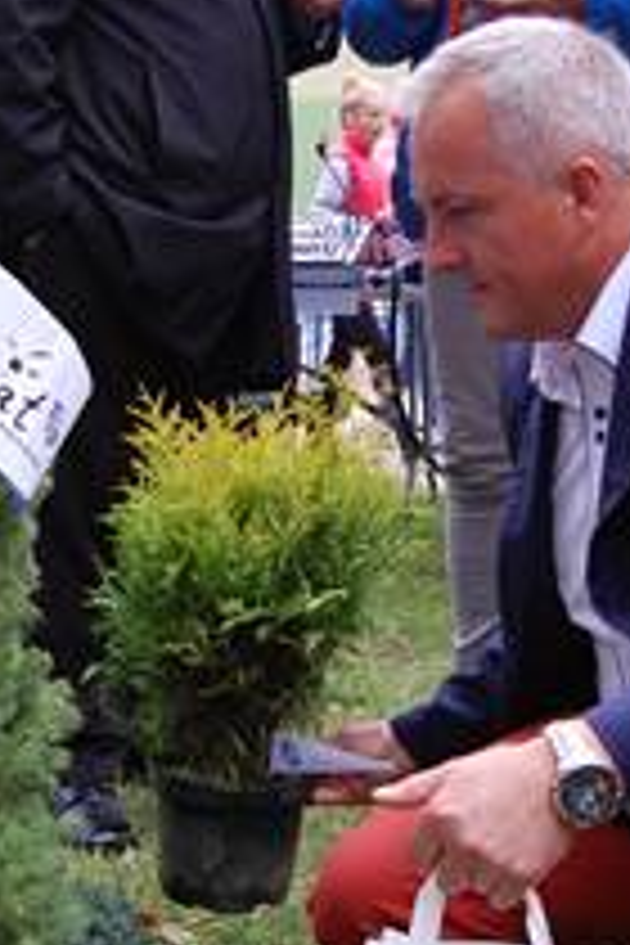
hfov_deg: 17.7
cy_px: 450
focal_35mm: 77
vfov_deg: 26.3
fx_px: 2021
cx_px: 376
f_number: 5.6
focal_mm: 18
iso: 400
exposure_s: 1/125
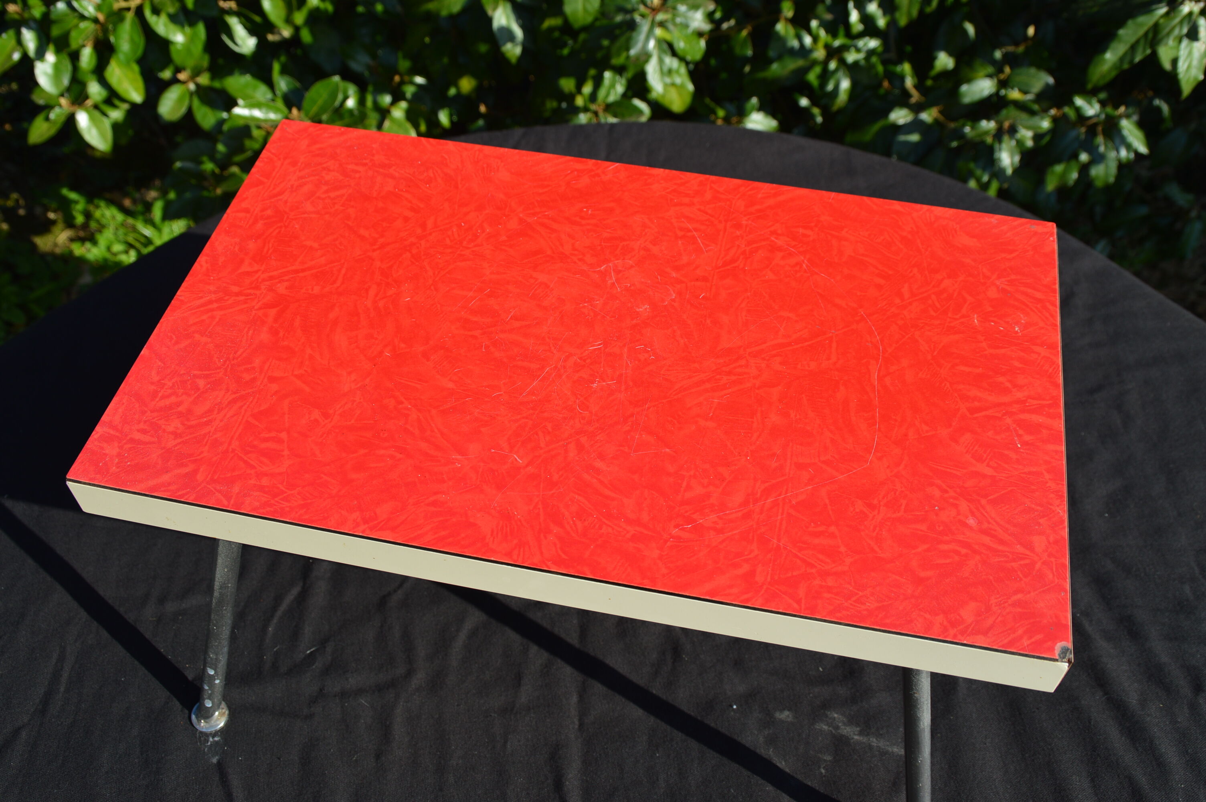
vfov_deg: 35.4
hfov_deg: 51.3
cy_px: 401
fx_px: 1255
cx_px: 603
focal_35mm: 38
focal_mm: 25
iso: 100
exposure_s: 1/250
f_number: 8
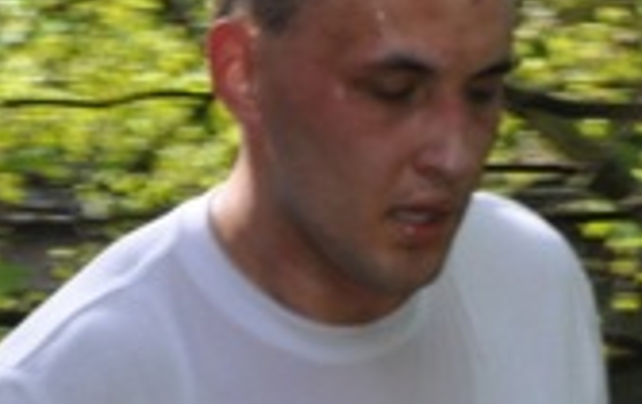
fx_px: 6397
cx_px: 661
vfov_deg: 3.6
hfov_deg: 5.7
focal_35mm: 365
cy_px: 629
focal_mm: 50
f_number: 20
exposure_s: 1/125
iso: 1000
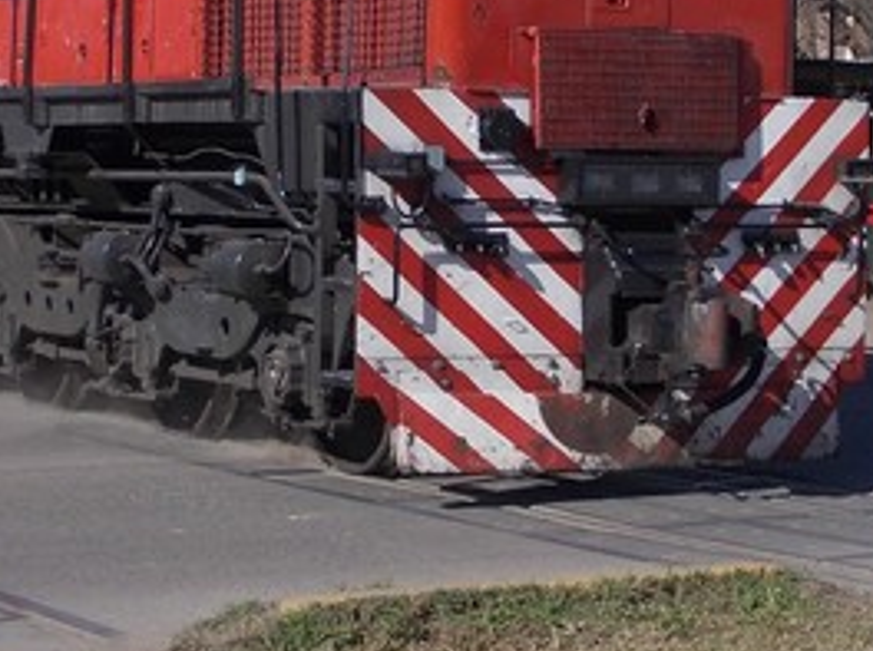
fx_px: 3147
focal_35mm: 125
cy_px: 155
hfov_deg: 15.8
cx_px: 390
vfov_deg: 11.8
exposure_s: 1/320
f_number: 6.5
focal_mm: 6.1
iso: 80
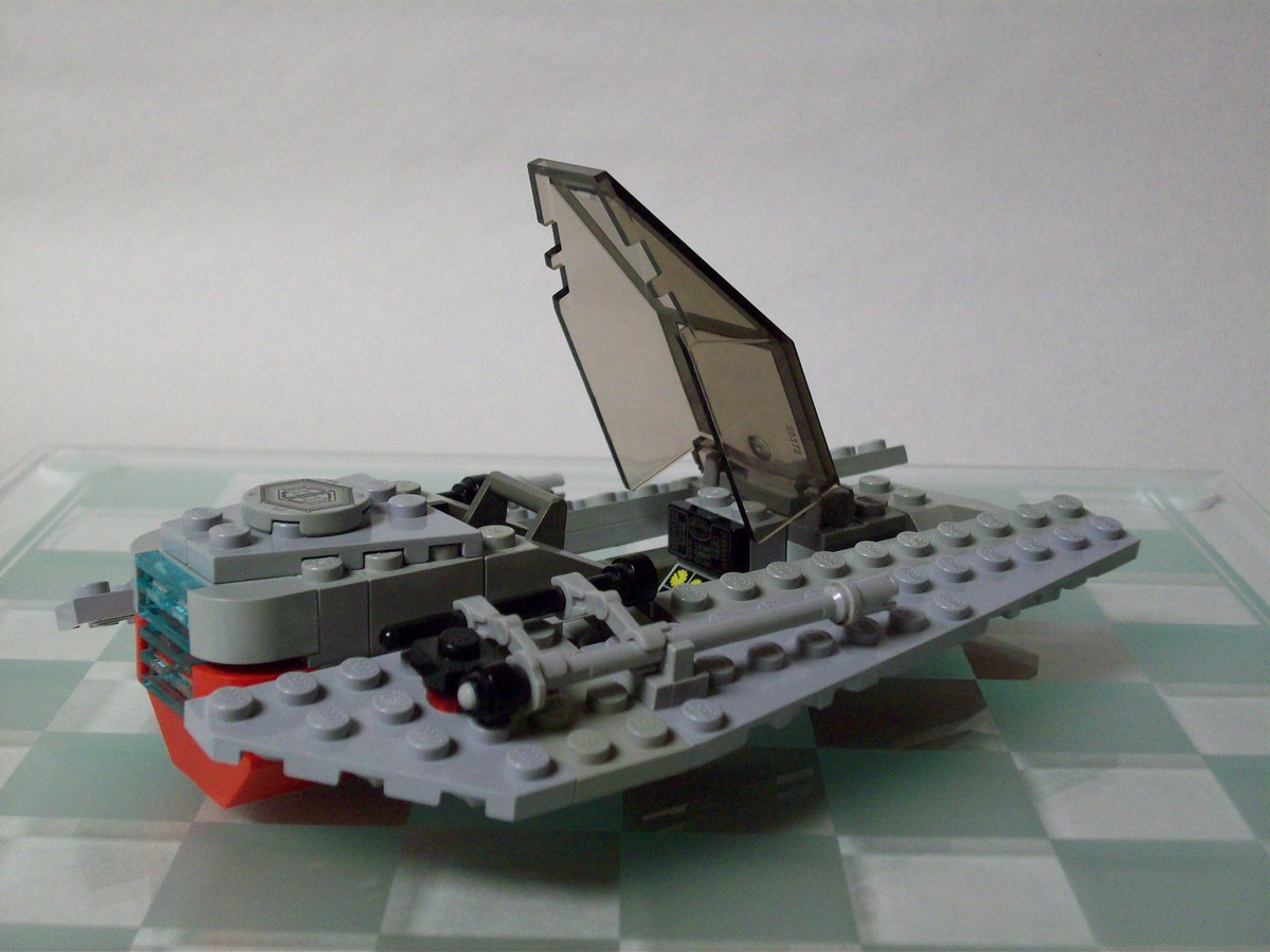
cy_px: 476
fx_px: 1981
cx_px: 635
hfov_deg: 35.5
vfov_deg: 27.0
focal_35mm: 54
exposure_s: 1/20.8
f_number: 3.4
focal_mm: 9
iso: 160
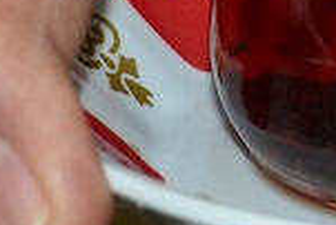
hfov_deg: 6.8
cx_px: 294
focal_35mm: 302
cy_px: -112
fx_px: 2821
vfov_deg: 4.5
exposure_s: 1/60
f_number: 4.2
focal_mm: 32
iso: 560
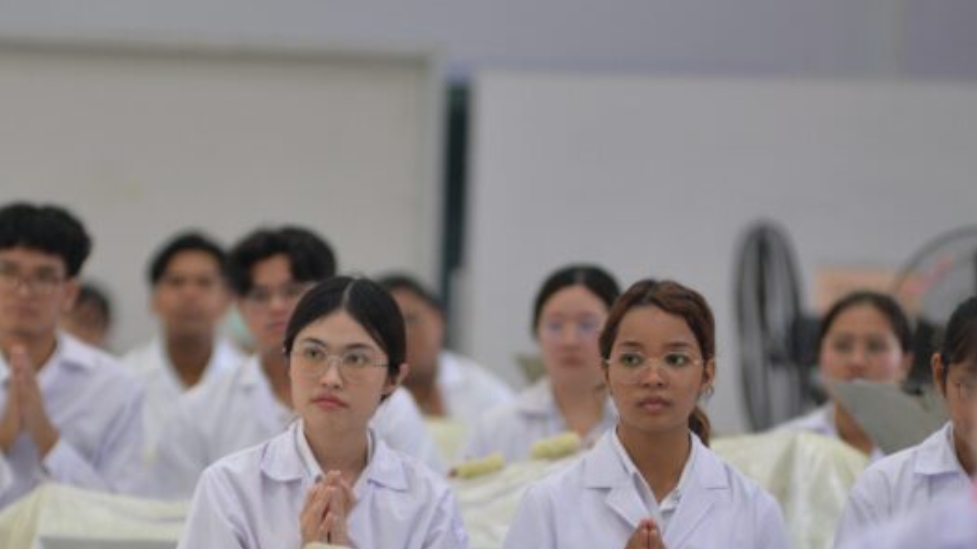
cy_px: 573
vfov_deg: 3.0
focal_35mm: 409
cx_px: 328
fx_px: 10593
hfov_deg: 5.3
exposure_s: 1/500
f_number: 2.8
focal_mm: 200
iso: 1000
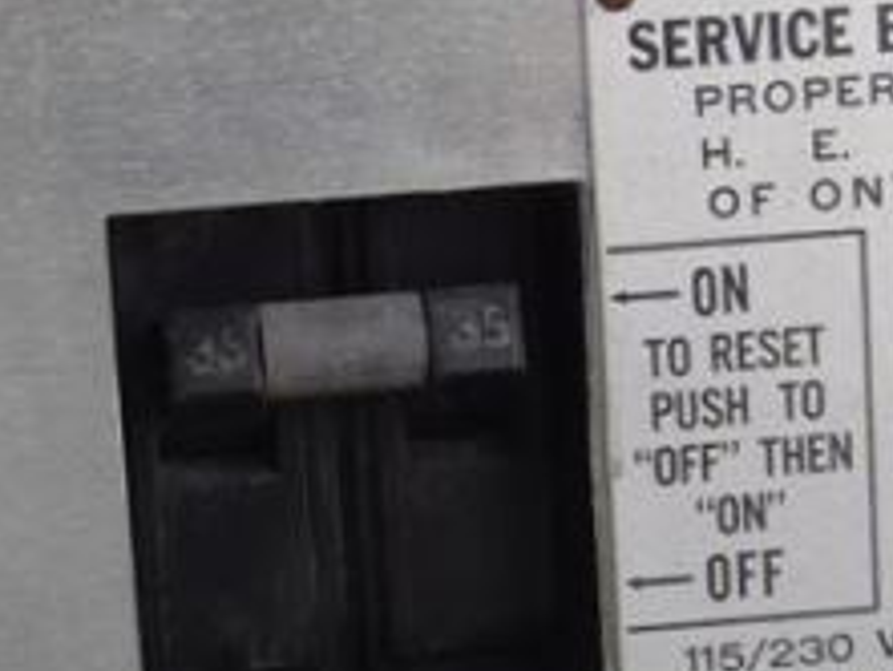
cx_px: 121
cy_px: 376
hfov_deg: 19.5
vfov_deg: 15.0
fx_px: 2555
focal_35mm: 99
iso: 100
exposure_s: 1/125
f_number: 3.5
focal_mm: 6.7
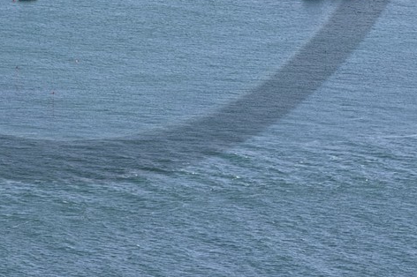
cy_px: -183
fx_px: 5695
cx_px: 68
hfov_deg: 4.2
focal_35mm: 492
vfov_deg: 2.8
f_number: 13
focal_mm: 145
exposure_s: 1/1000
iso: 800
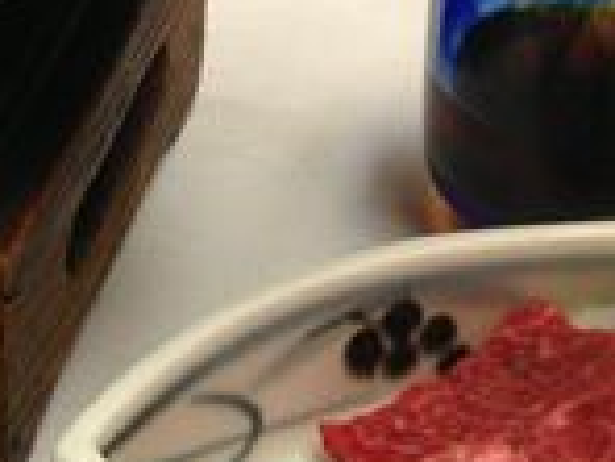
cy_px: 325
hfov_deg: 17.0
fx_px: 2025
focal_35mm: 114
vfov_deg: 13.0
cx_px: 58
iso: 100
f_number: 2.4
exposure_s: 1/20
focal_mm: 4.13
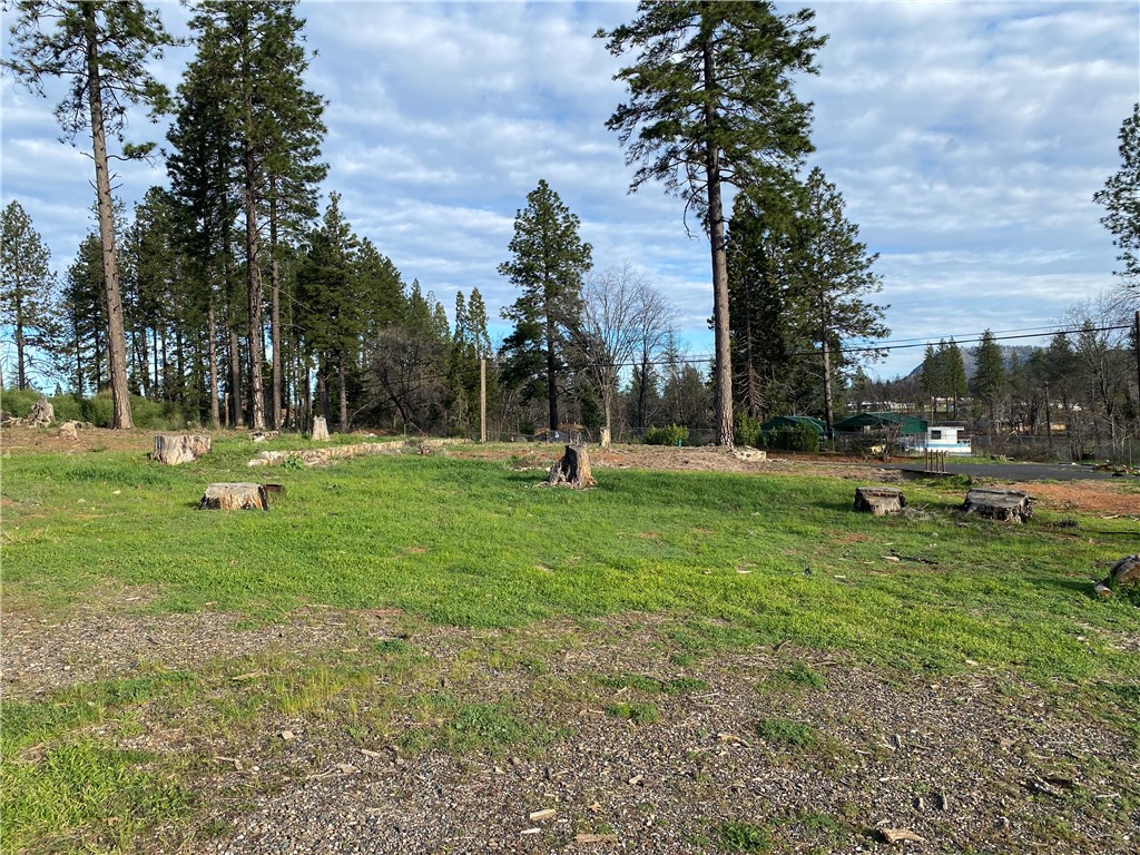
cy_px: 428
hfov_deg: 67.3
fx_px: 856
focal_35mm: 26
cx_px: 570
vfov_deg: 53.1
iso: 32
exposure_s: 1/1395
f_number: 1.8
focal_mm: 4.25
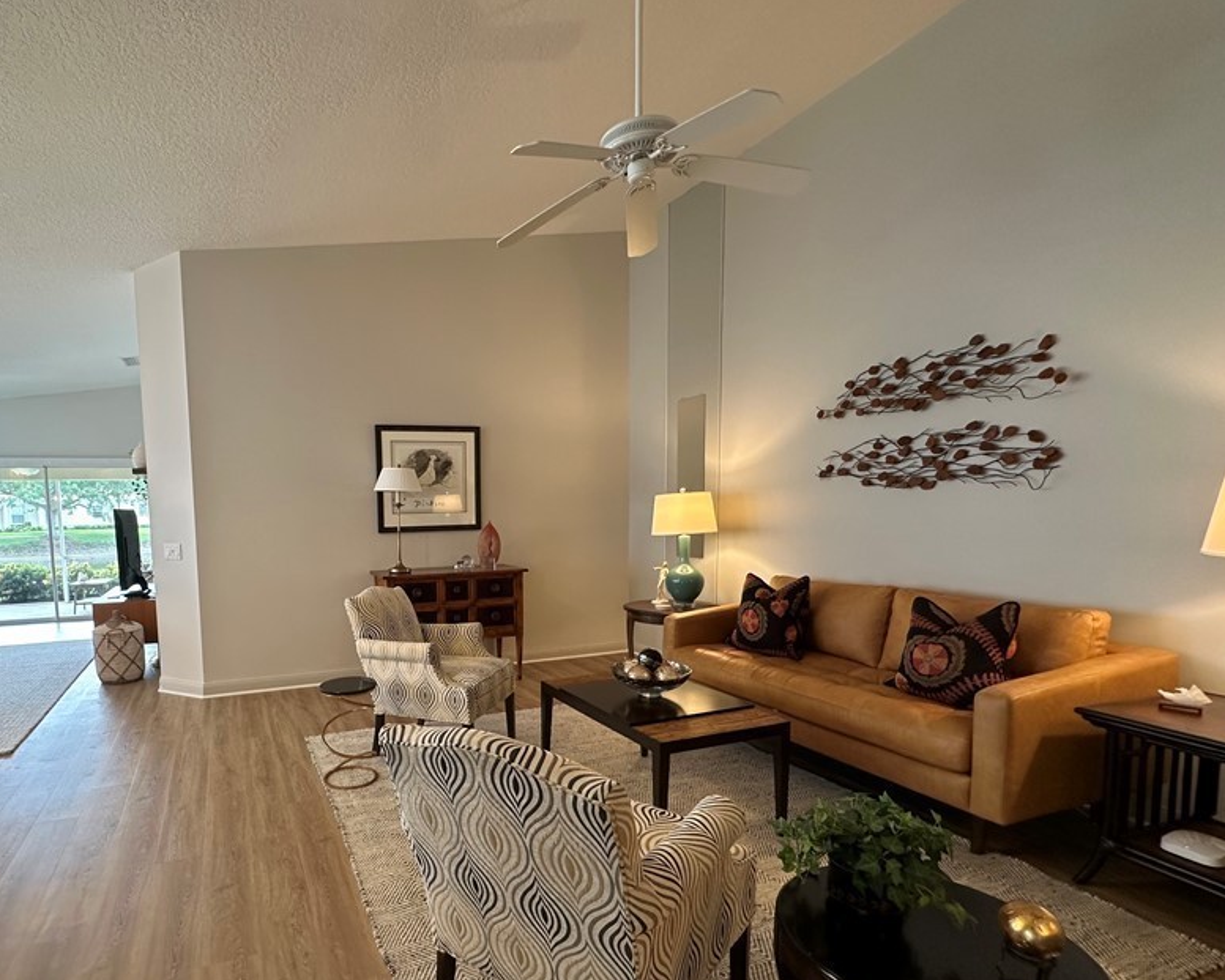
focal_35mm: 18
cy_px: 570
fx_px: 653
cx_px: 443
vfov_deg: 73.3
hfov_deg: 84.3
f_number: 2.2
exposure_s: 1/60
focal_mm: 2.22
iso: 160
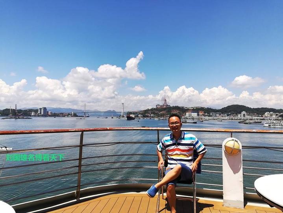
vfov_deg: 53.1
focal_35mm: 26
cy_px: 106
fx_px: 213
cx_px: 142
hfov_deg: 67.3
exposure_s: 1/1267
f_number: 2.2
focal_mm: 3.83
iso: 50
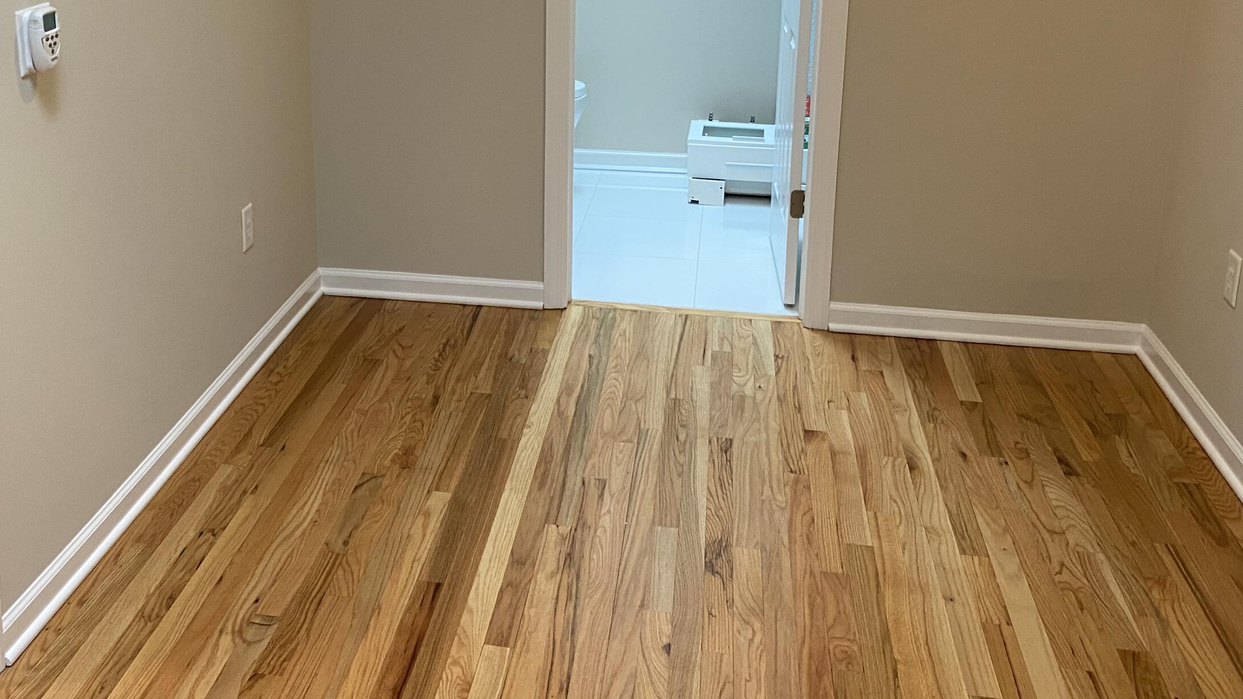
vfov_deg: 29.5
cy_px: 112
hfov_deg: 50.9
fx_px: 1285
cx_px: 445
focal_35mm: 39
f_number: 1.8
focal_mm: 4.25
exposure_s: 1/60
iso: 160
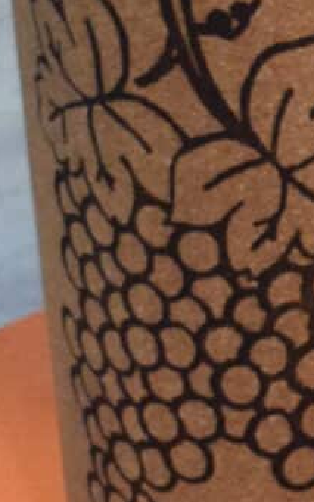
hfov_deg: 3.9
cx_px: 1180
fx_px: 4397
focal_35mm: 321
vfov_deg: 6.5
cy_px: 91
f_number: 4.2
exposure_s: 1/60
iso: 2500
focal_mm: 28
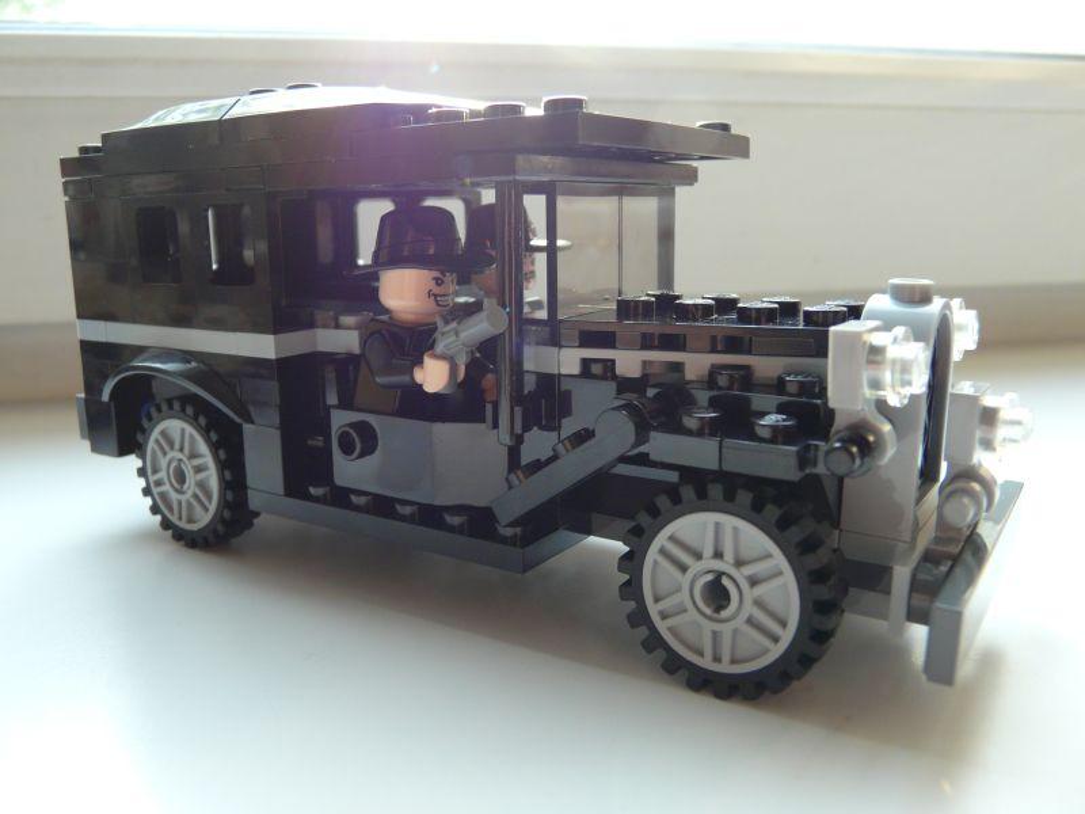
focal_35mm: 31
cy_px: 407
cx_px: 542
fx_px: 972
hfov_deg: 58.4
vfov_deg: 45.4
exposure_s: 1/30
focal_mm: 5
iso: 125
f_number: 2.8
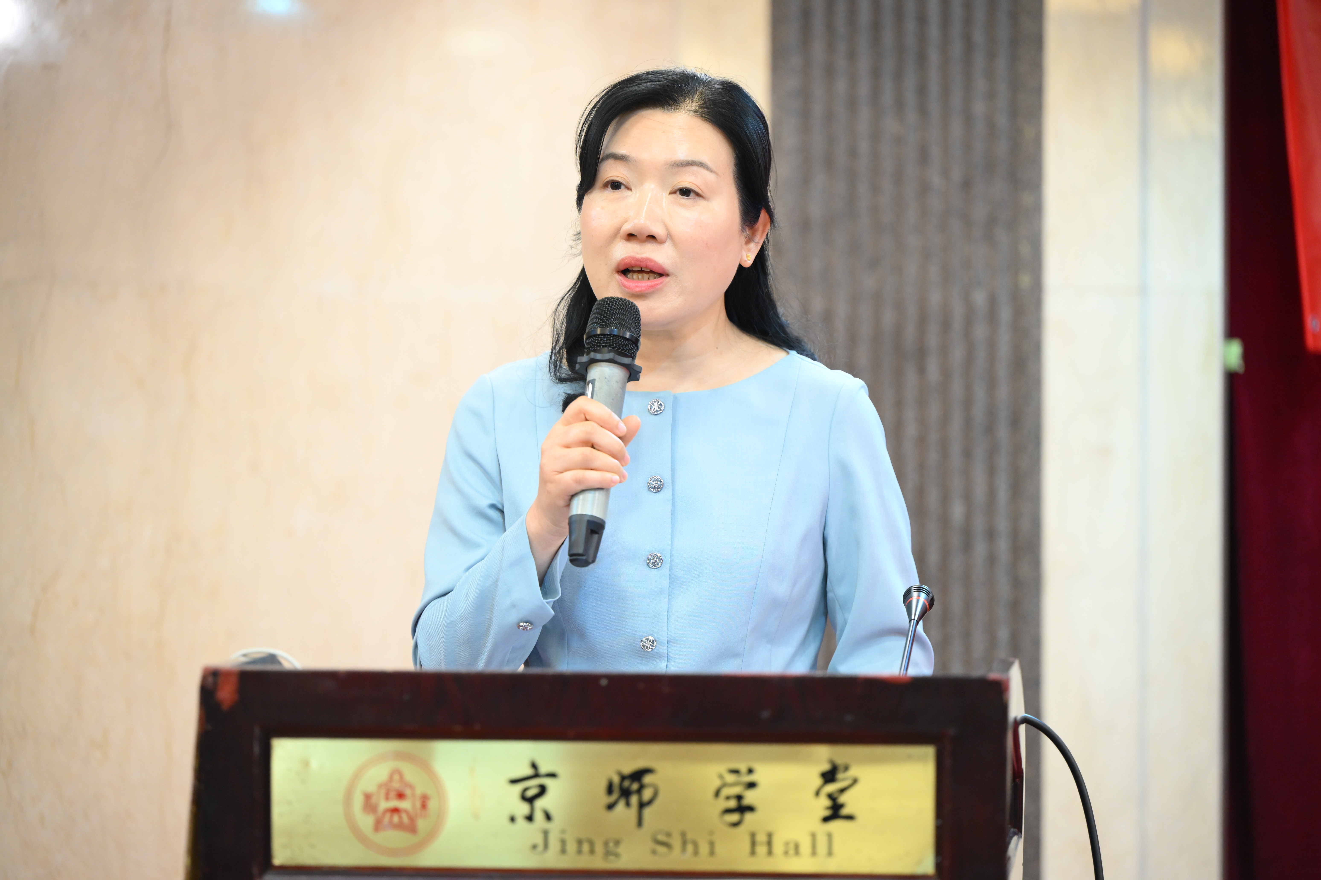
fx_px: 4953
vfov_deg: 10.2
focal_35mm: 135
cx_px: 660
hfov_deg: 15.2
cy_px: 440
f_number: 2.8
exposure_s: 1/100
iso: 2000
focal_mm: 135
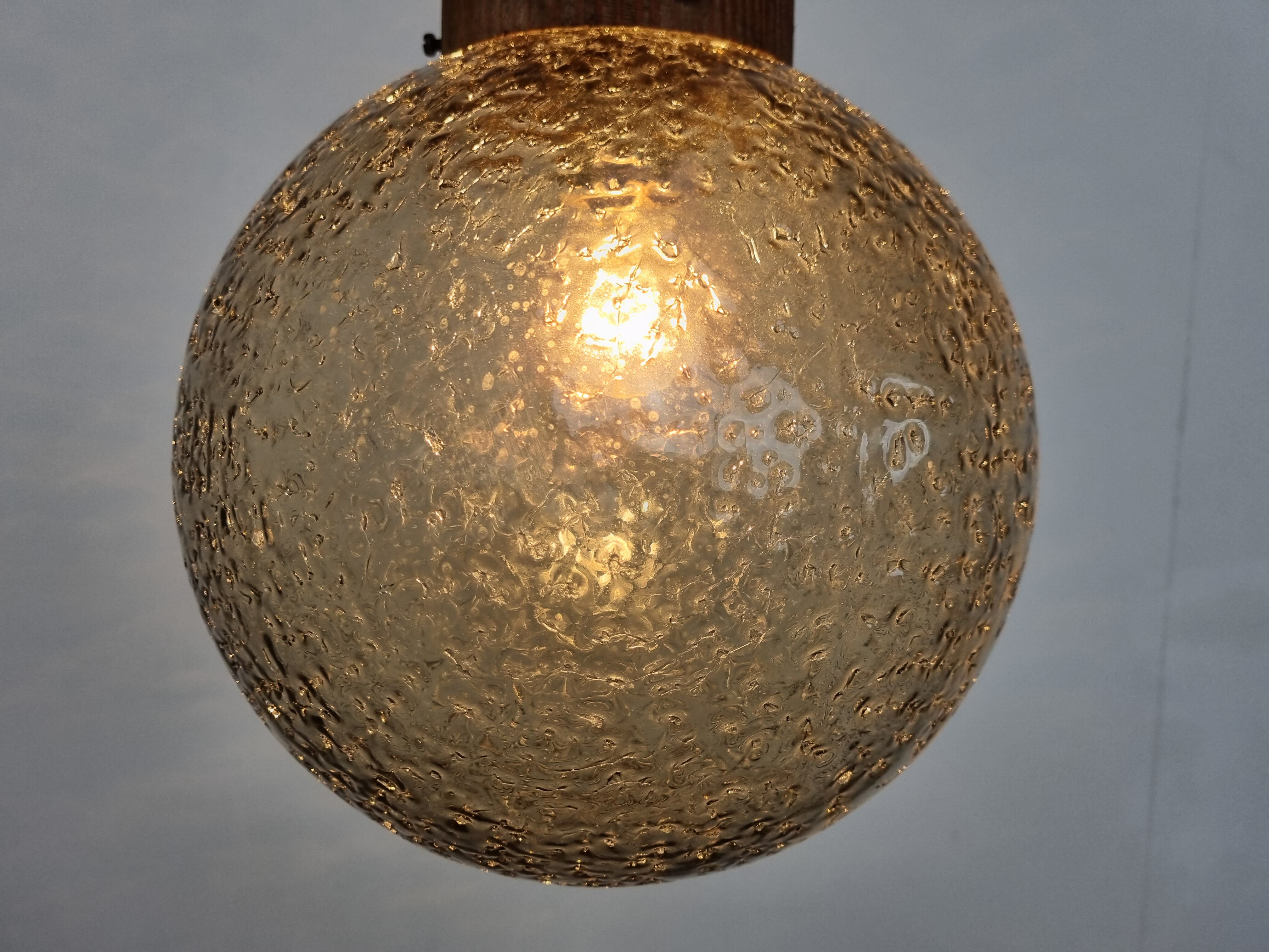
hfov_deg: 67.3
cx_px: 634
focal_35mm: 26
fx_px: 953
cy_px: 476
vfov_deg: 53.1
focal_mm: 5.4
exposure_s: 1/244
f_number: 1.8
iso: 50
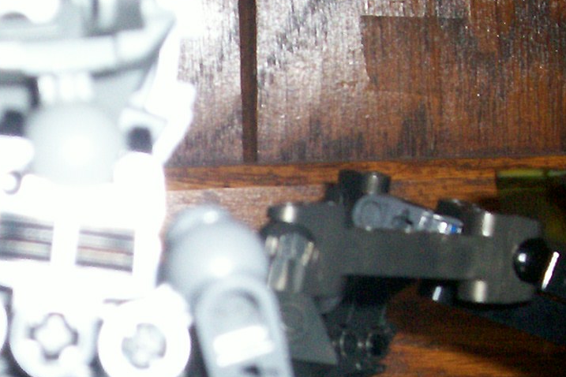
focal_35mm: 107
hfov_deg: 18.6
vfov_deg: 12.5
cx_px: 13
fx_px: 1682
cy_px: 442
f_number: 4.5
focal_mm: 5.9
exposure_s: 1/64
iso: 140
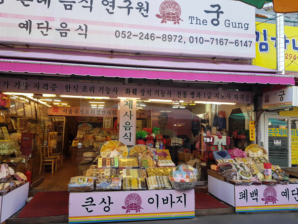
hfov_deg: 67.3
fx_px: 224
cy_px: 112
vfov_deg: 53.1
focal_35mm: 26
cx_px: 149
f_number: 1.7
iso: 40
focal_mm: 4.3
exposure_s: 1/206
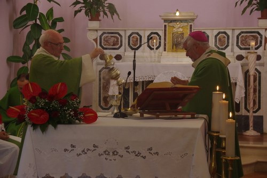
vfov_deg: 15.2
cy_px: 89
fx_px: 667
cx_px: 134
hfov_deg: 22.6
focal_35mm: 90
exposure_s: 1/60
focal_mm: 60
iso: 1600
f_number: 6.3
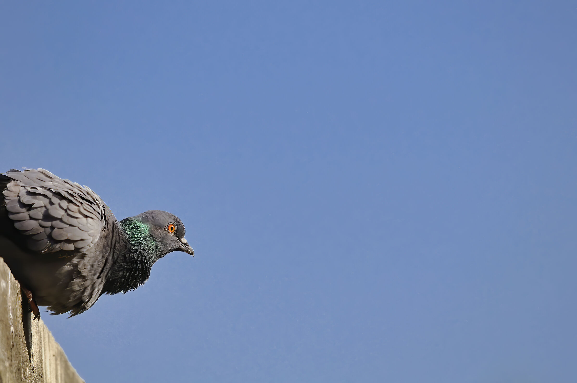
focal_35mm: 750
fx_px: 12006
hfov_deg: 2.8
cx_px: 288
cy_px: 192
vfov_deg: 1.8
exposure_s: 1/2000
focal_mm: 500
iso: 640
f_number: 7.1
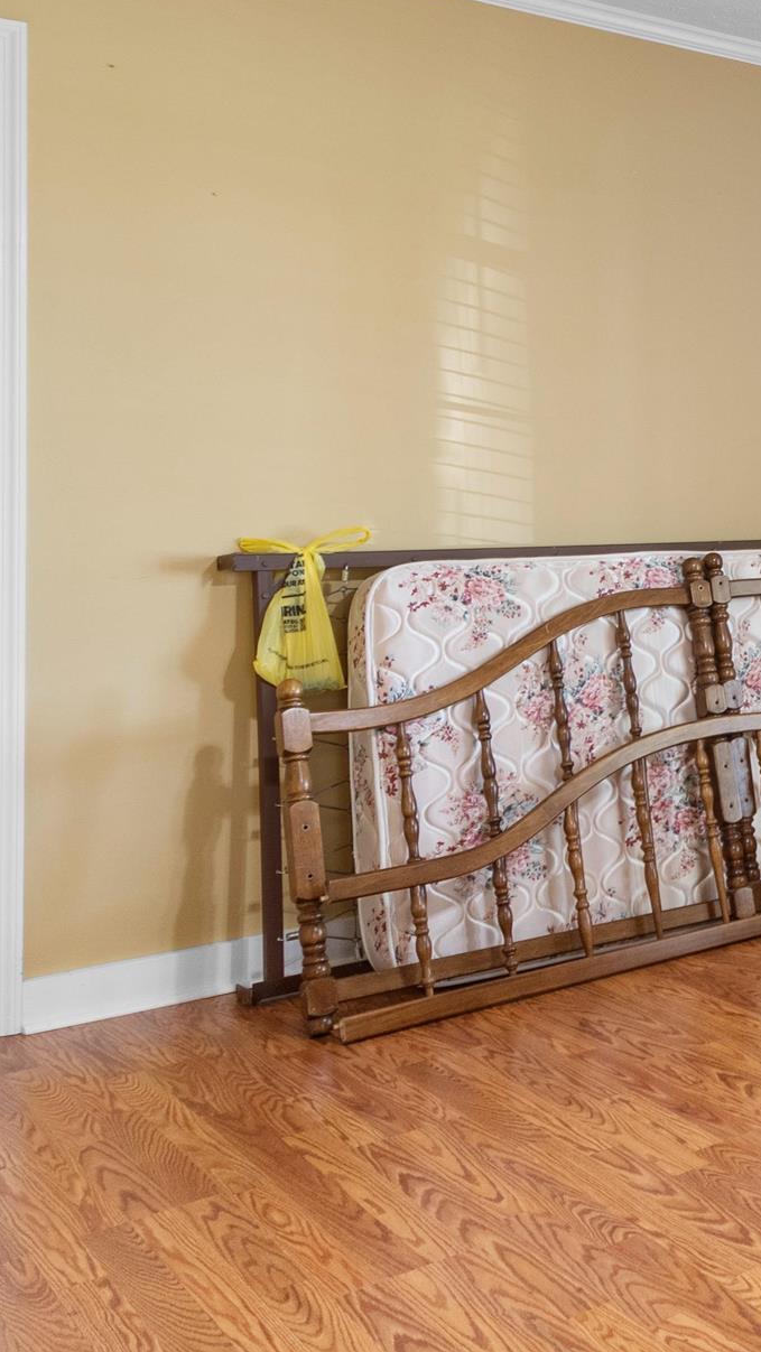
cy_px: 457
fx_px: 1435
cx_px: 1217
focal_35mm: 40
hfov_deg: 22.7
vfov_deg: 49.6
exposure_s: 1.3
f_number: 4.5
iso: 100
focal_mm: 10
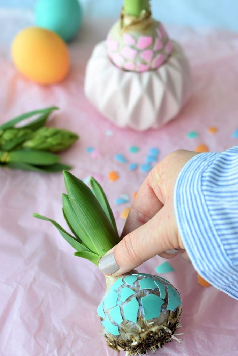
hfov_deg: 18.2
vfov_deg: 27.0
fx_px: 743
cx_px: 119
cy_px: 178
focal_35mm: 75
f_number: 3.5
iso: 160
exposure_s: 1/60
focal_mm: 50
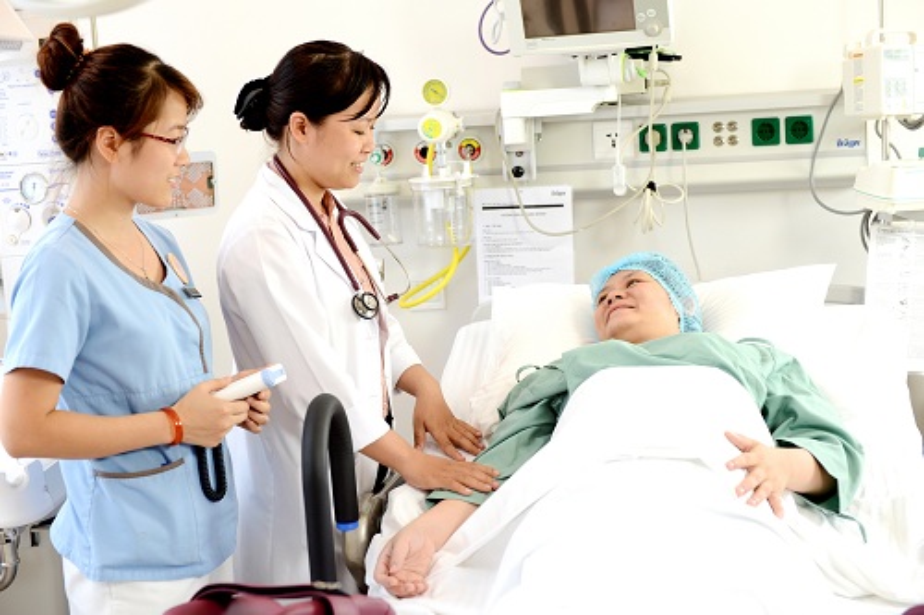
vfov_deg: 22.6
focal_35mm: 60
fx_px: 1539
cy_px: 308
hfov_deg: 33.4
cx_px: 462
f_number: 3.5
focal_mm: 60
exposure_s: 1/200
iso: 400
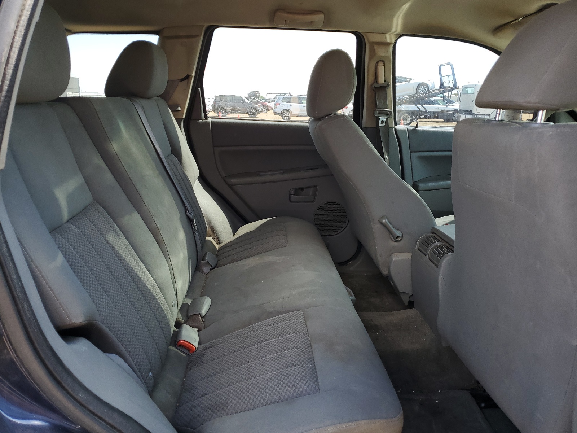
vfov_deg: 53.1
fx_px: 433
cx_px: 288
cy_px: 216
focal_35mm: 26
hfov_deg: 67.3
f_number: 1.5
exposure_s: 1/192
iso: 50
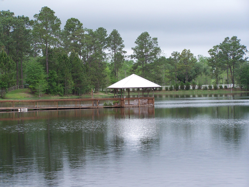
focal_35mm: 105
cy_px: 94
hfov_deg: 18.7
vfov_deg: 14.1
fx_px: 755
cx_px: 124
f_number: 3.2
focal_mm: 17.5
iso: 80
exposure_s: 1/320
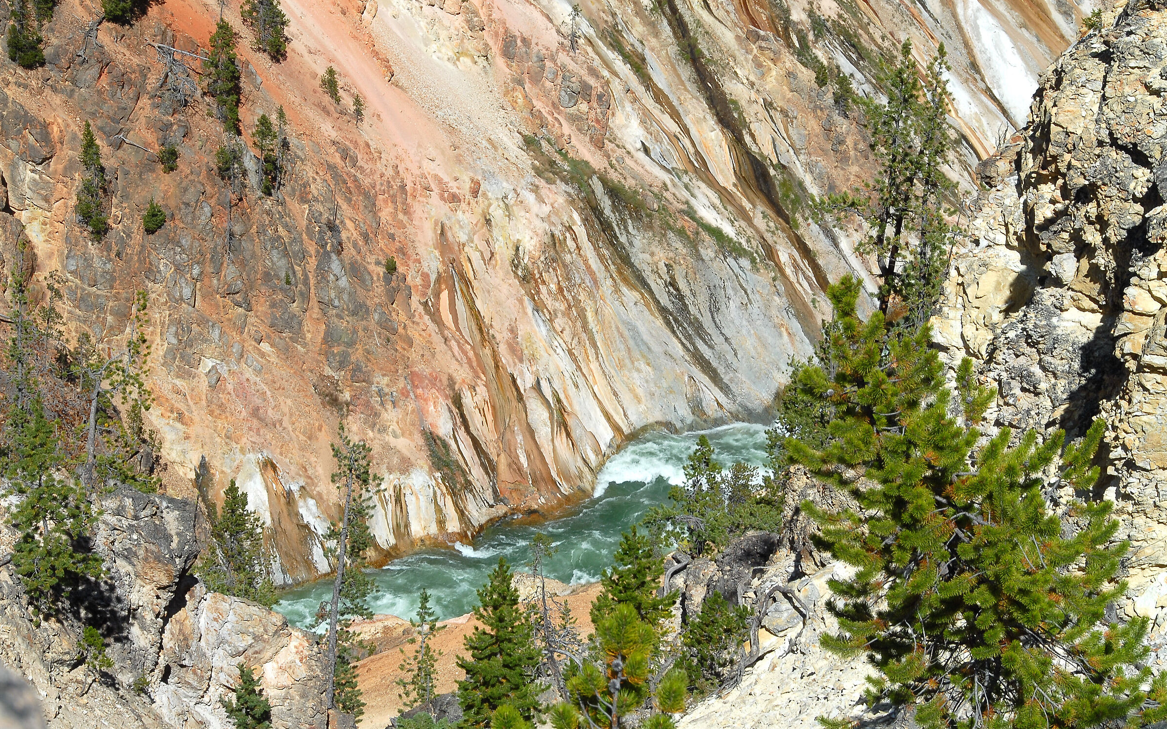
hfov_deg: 19.3
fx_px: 3435
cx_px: 583
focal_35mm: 108
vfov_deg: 12.1
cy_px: 347
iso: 100
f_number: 16
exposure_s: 1/40
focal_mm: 70
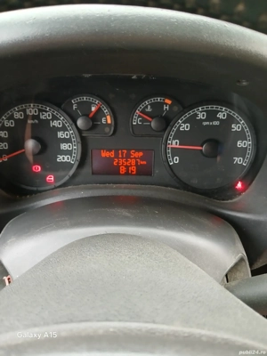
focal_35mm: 26
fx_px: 267
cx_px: 134
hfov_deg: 53.1
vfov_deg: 67.3
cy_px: 178
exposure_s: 1/50
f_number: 1.8
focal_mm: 3.98
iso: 250
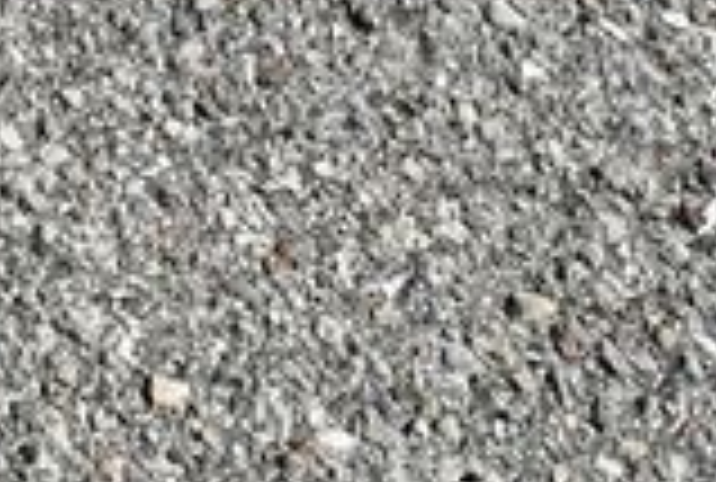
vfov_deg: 5.0
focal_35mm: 273
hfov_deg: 7.3
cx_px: -500
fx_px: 5445
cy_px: -401
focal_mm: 34
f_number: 8
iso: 100
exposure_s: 1/250
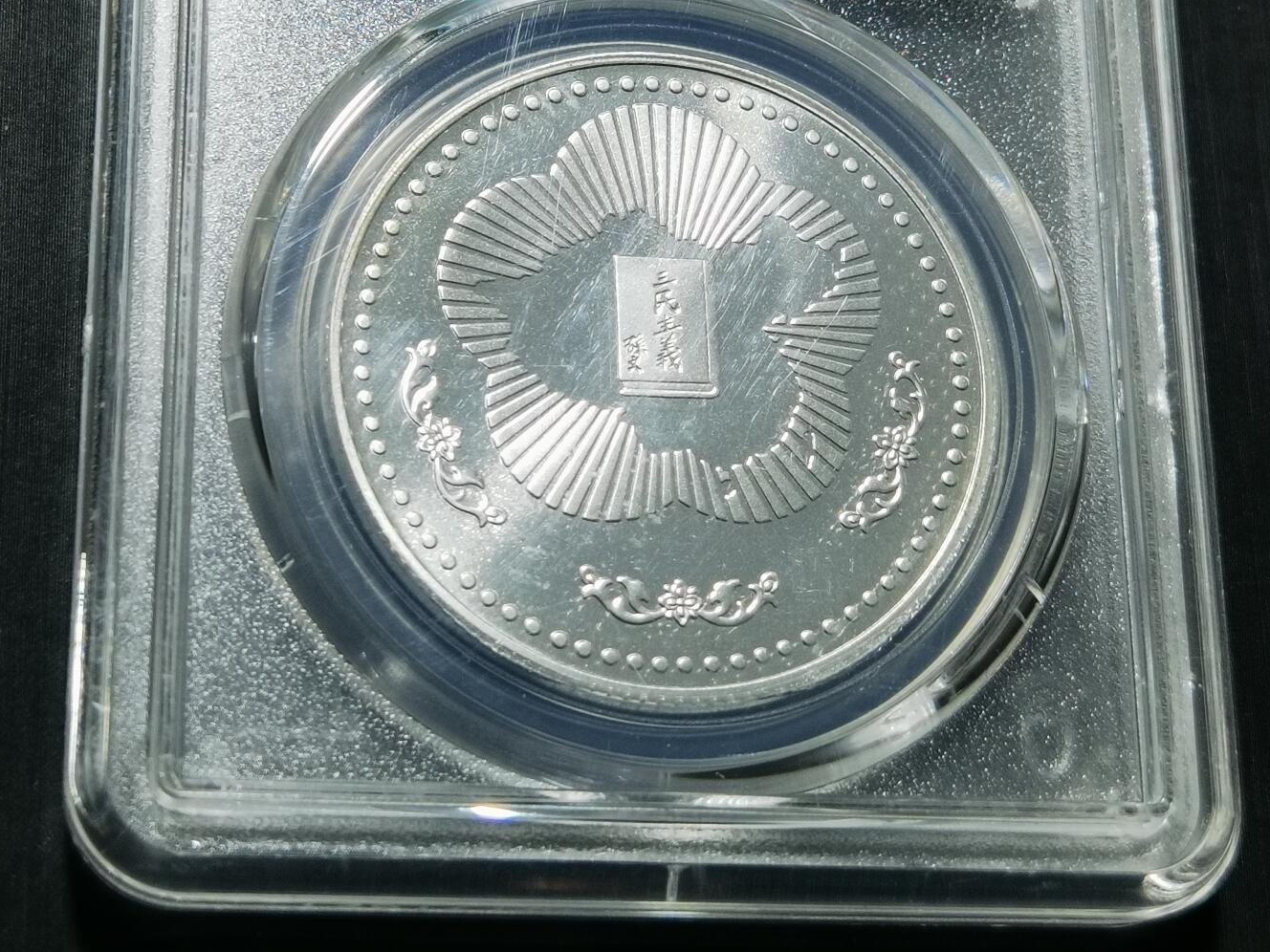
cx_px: 637
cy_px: 217
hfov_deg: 24.4
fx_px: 2935
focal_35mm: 80
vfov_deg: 18.3
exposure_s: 1/100
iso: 80
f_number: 1.9
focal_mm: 6.67
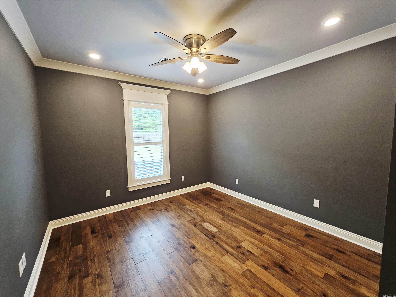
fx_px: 149
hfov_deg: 106.2
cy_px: 148
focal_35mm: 13
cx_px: 198
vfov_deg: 89.9
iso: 160
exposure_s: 1/60
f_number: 2.2
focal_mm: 2.2
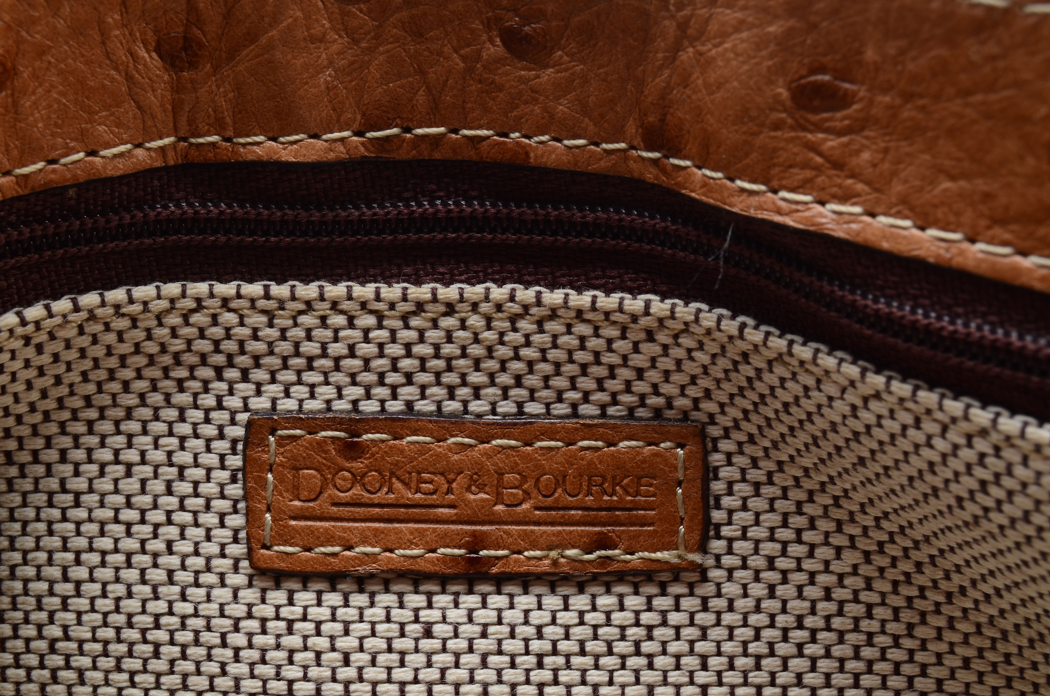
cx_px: 525
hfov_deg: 24.7
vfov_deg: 16.5
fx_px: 2401
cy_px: 348
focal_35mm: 82
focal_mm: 55
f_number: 14
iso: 100
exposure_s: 1/160
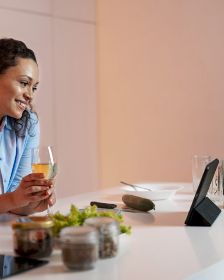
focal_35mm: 78
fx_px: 647
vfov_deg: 24.4
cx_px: 62
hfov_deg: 19.5
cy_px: 139
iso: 160
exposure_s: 1/125
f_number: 2
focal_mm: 55
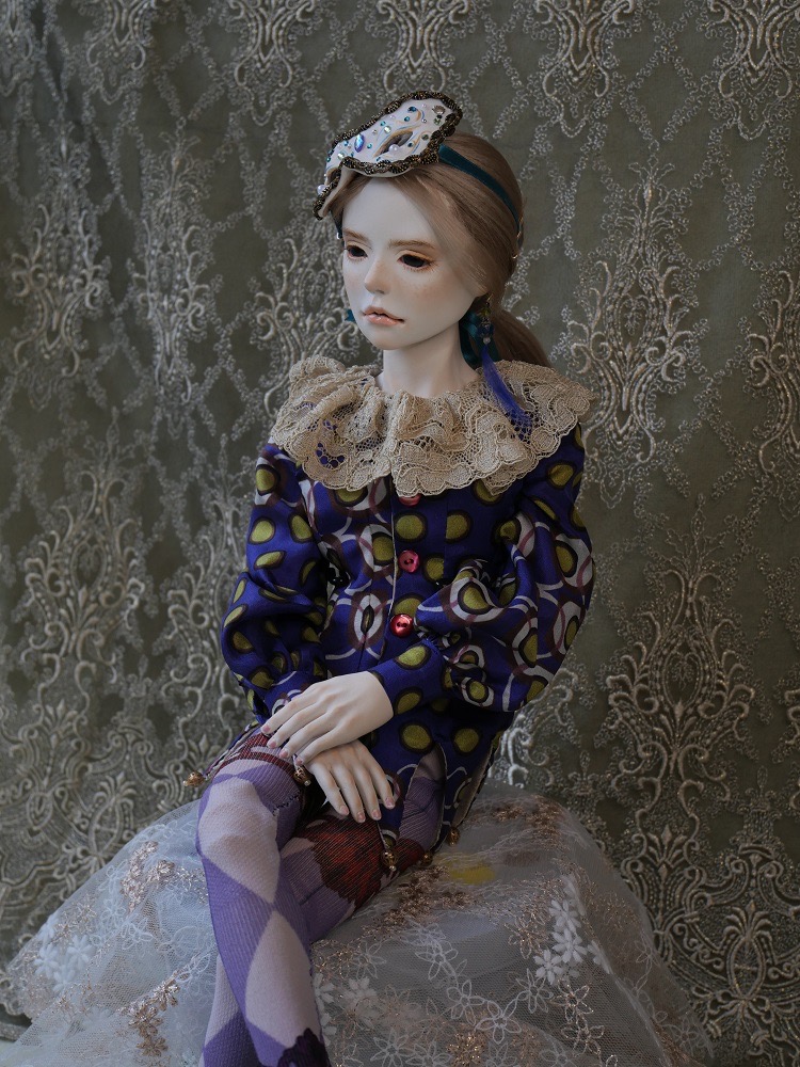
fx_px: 1541
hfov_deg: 29.1
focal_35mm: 50
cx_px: 400
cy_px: 534
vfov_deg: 38.2
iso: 320
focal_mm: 25
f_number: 5.2
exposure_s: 1/60
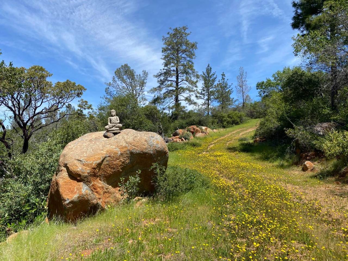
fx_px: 261
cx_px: 174
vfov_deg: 53.1
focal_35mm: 26
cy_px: 130
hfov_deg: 67.3
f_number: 1.8
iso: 32
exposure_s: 1/2268
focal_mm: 4.25
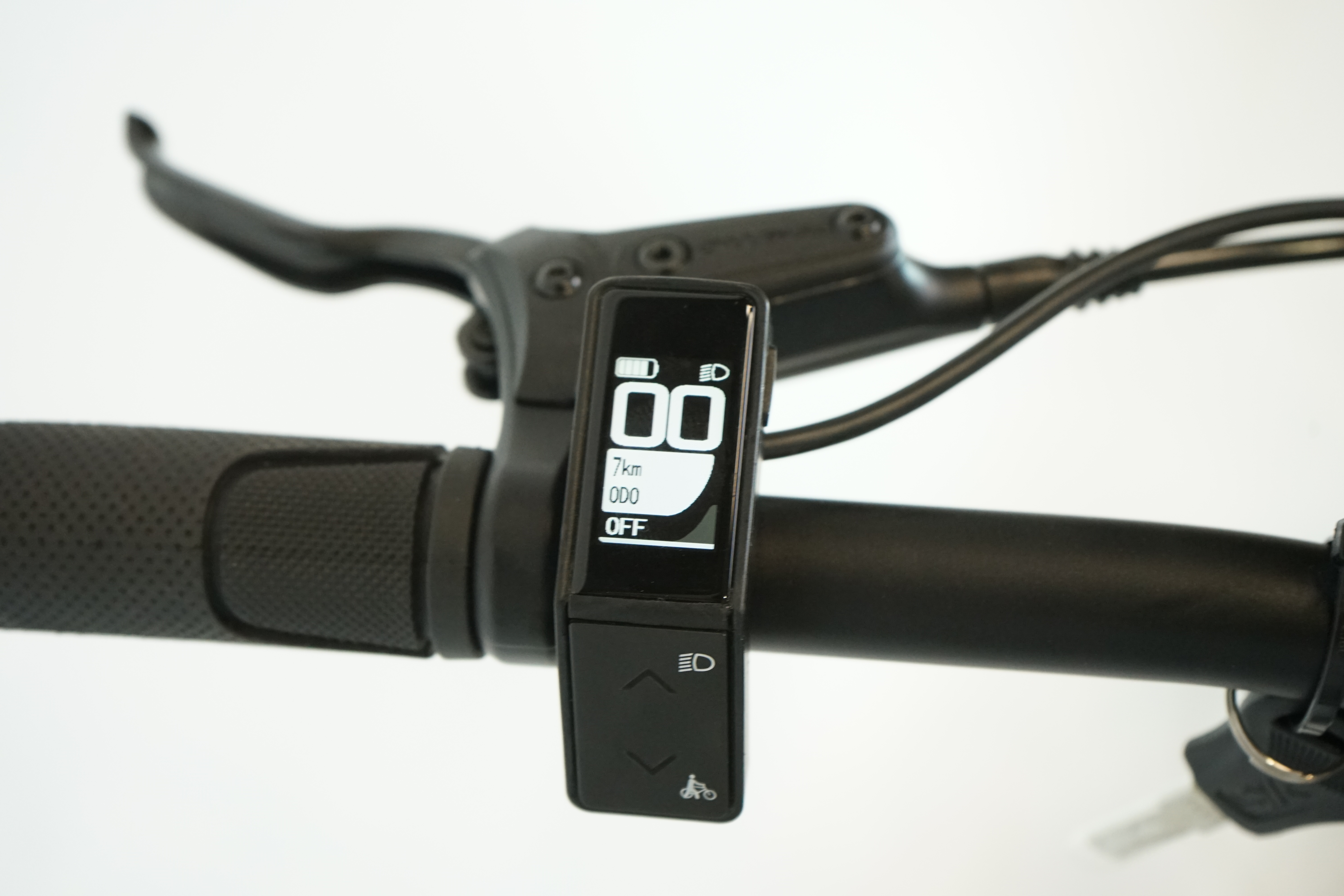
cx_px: 672
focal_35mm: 58
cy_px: 448
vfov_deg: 23.4
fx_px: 2165
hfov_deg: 34.5
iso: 2500
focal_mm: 58
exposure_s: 1/200
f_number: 6.3
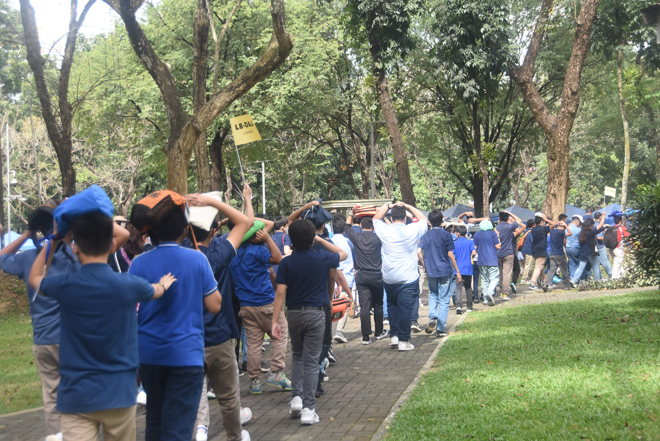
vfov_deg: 22.7
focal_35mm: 60
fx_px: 1101
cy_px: 220
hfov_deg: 33.4
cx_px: 330
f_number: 4.5
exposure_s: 1/500
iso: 500
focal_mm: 40
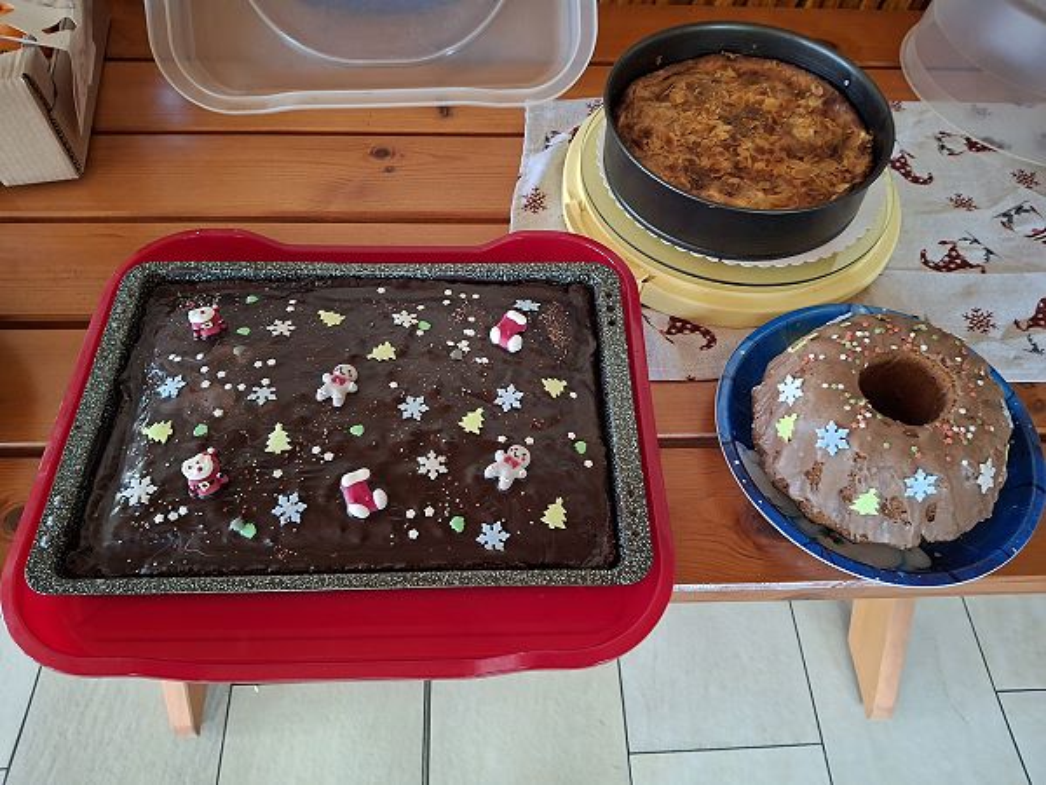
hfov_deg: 69.4
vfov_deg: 54.9
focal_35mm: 25
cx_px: 523
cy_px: 392
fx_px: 755
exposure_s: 1/25
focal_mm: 4.69
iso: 500
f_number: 1.8
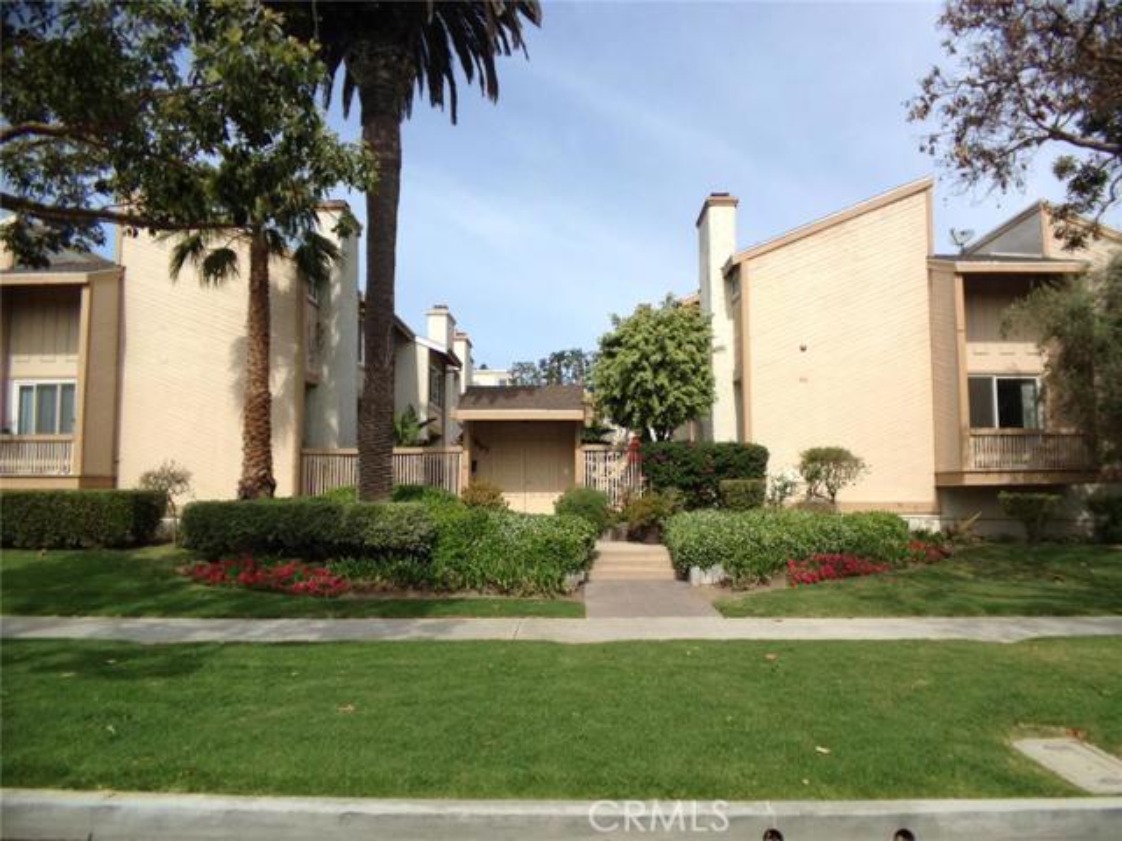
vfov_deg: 40.7
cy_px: 420
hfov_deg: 52.6
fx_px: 1134
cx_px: 561
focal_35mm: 35
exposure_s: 1/1416
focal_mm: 4.28
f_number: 2.4
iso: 50
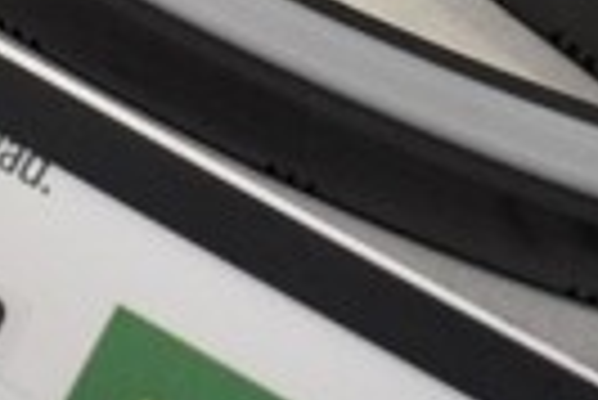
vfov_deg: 10.2
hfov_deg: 16.5
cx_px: 261
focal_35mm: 124
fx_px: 2062
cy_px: -404
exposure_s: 1/125
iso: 2000
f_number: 3.5
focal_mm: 18
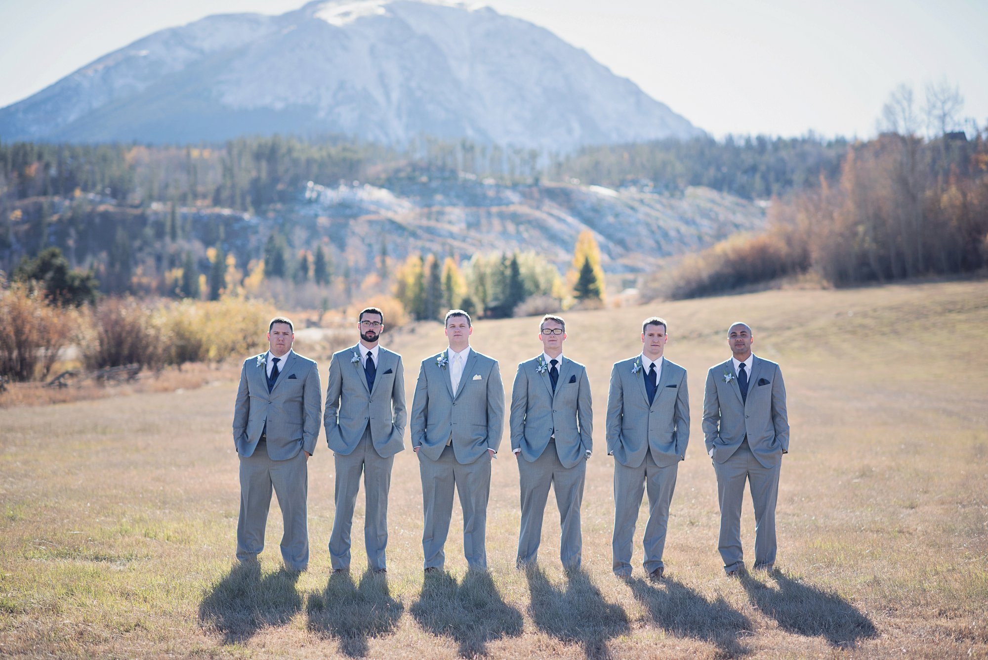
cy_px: 330
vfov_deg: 16.1
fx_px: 2333
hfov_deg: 23.9
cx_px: 494
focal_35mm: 85
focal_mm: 85
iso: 200
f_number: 2.5
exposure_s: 1/1600
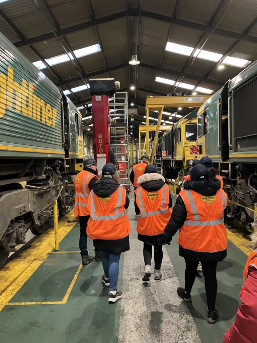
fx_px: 277
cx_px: 128
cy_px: 172
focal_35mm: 28
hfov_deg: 49.7
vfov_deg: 63.4
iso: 320
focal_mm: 3.99
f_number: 1.8
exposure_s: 1/50
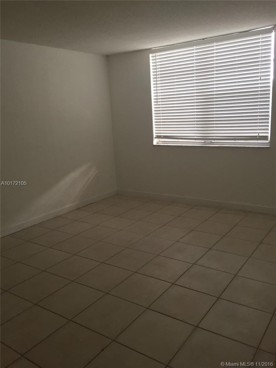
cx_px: 138
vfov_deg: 61.7
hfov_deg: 48.2
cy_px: 184
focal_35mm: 29
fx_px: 308
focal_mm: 4.15
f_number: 2.2
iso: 40
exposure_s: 1/30
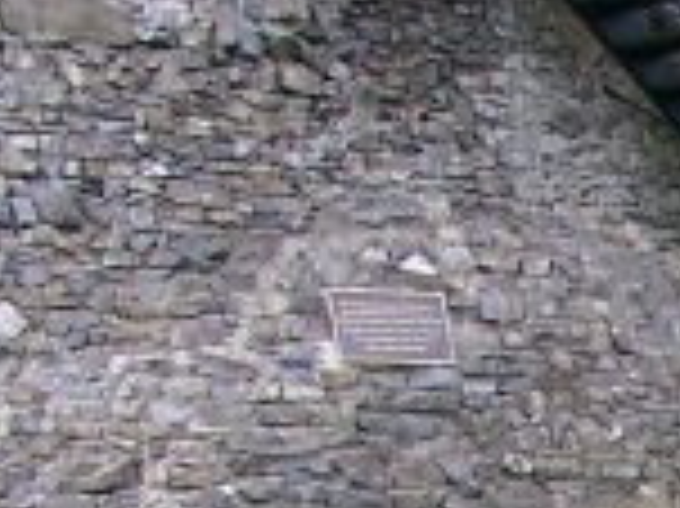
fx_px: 3533
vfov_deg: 7.7
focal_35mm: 180
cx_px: 1653
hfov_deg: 9.7
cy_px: 1164
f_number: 4
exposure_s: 1/172
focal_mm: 7.13
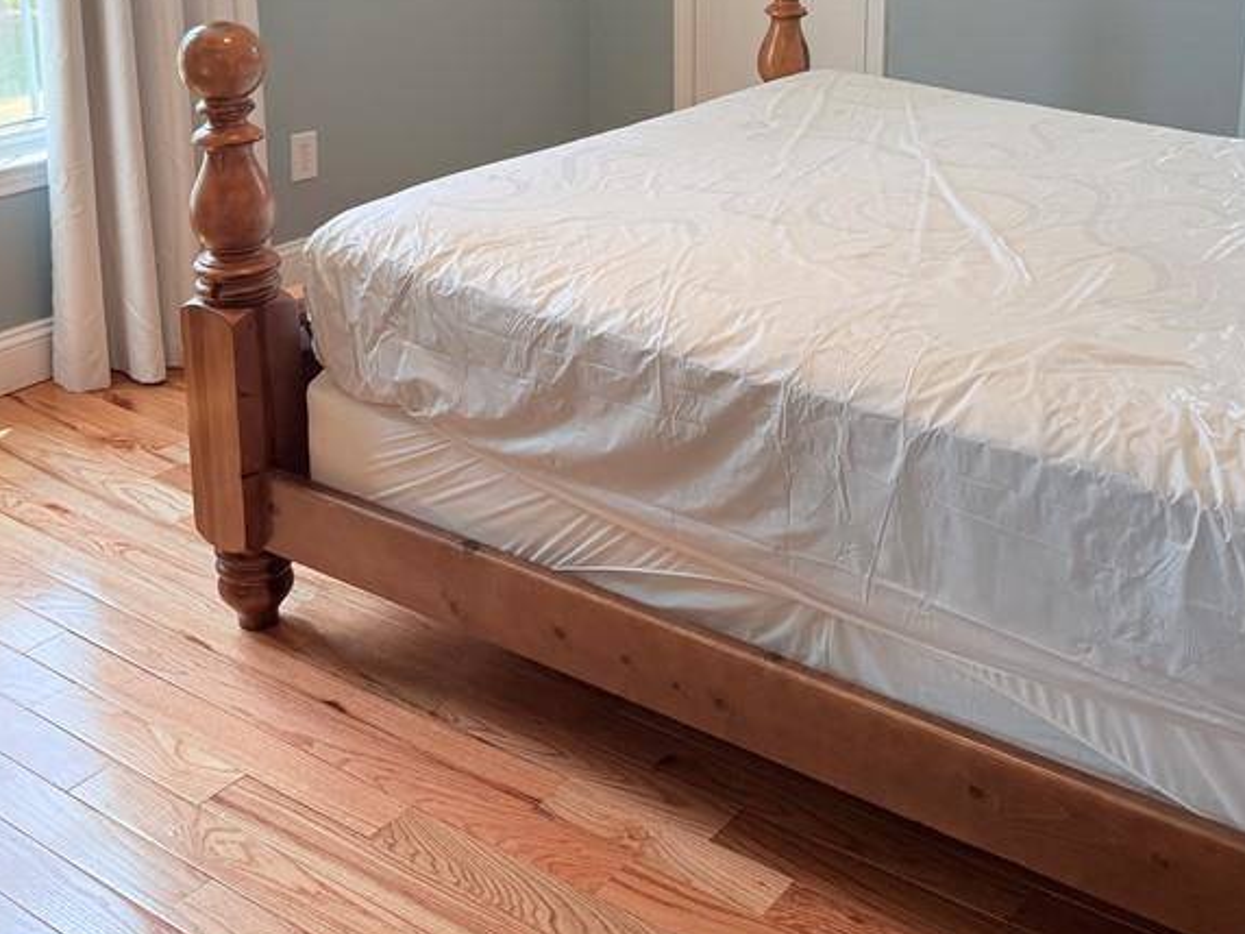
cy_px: 124
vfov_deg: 32.2
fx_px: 1547
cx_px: 781
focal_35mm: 43
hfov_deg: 43.5
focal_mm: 6.76
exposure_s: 1/190
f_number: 1.78
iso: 80
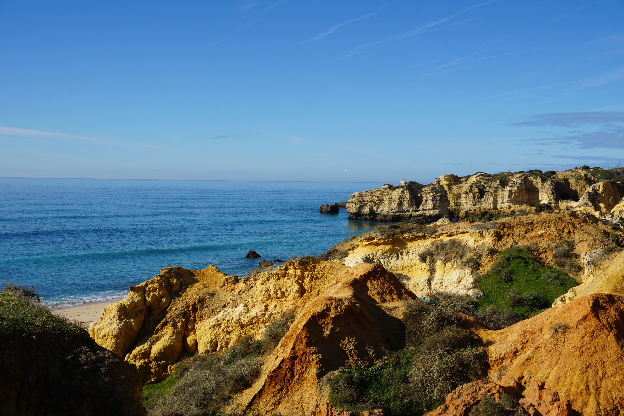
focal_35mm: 40
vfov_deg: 33.0
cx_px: 312
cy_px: 208
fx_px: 702
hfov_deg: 47.9
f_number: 11
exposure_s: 1/200
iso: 100
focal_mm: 27
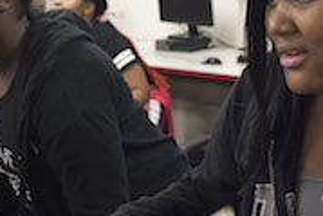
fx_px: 602
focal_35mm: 67
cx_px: 182
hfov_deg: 30.0
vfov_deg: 20.2
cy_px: 174
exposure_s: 1/250
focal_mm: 20
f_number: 2.8
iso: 2000
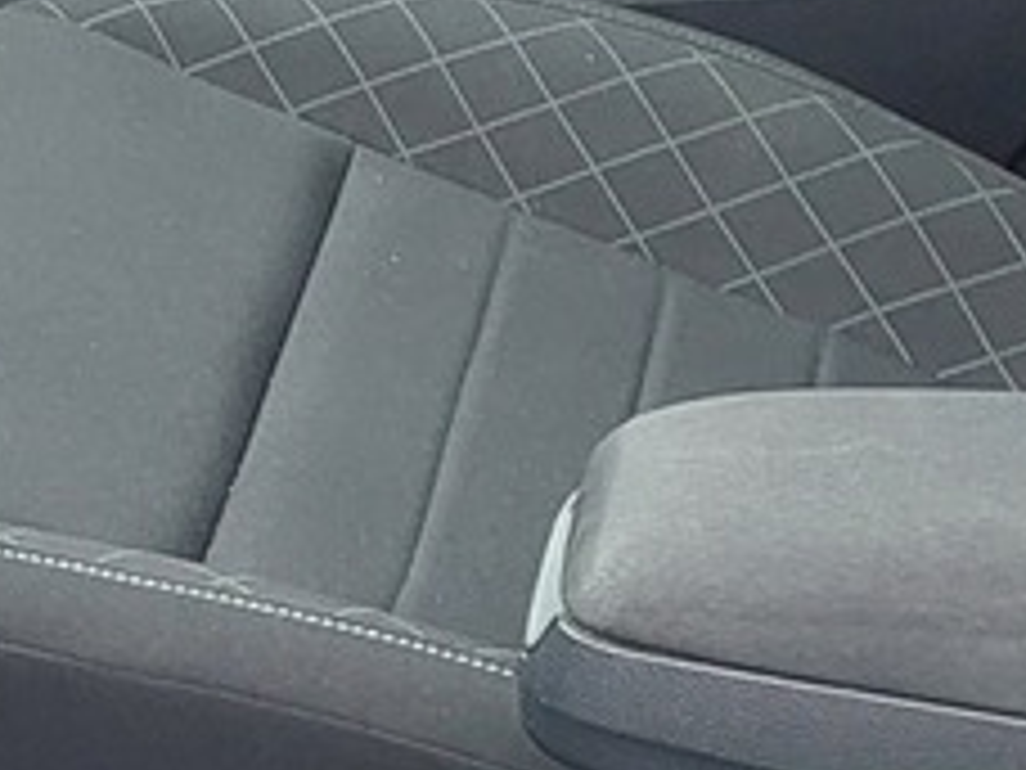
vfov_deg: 9.2
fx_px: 4683
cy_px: 973
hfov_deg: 11.4
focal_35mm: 158
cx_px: -932
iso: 80
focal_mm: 5.23
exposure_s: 1/50
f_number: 1.8
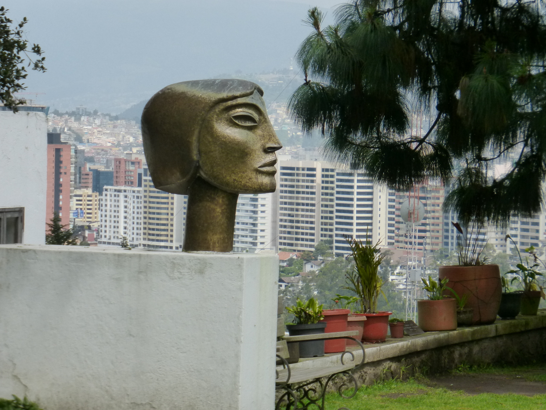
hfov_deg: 10.2
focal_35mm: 194
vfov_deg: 7.7
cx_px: 273
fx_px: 3060
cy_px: 205
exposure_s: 1/500
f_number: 5.4
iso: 200
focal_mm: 31.3
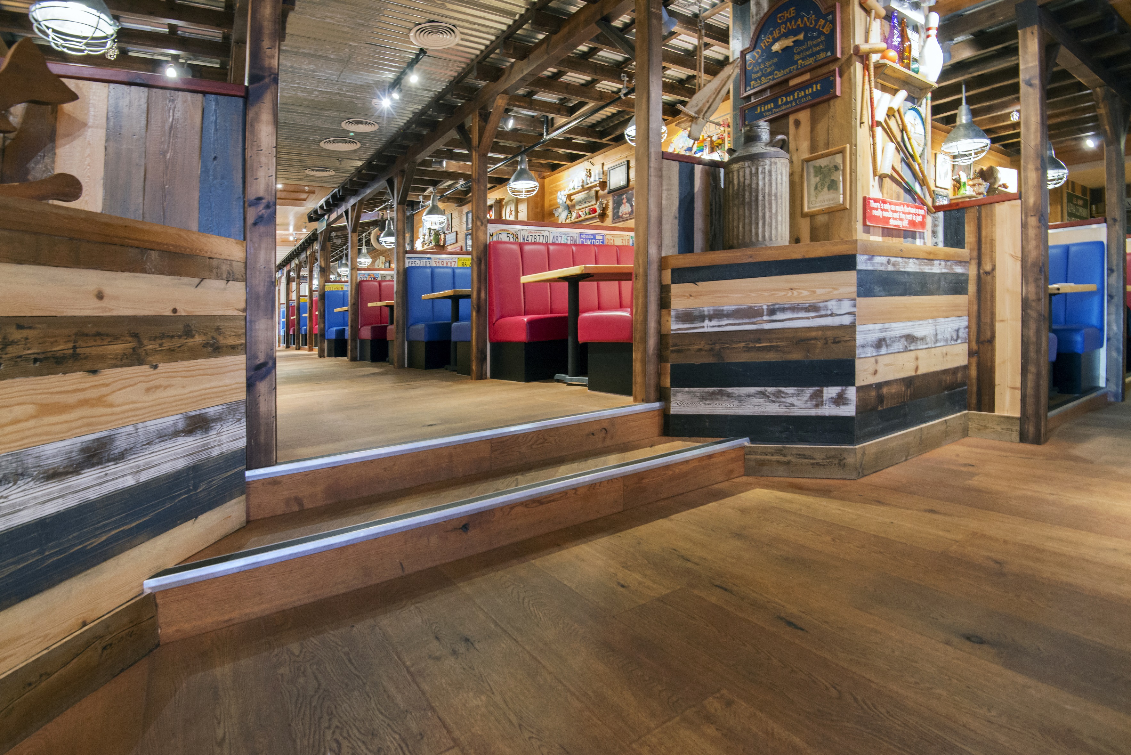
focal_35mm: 16
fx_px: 503
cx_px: 566
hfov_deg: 96.7
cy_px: 378
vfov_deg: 73.8
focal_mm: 16
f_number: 8
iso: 1600
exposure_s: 1/5
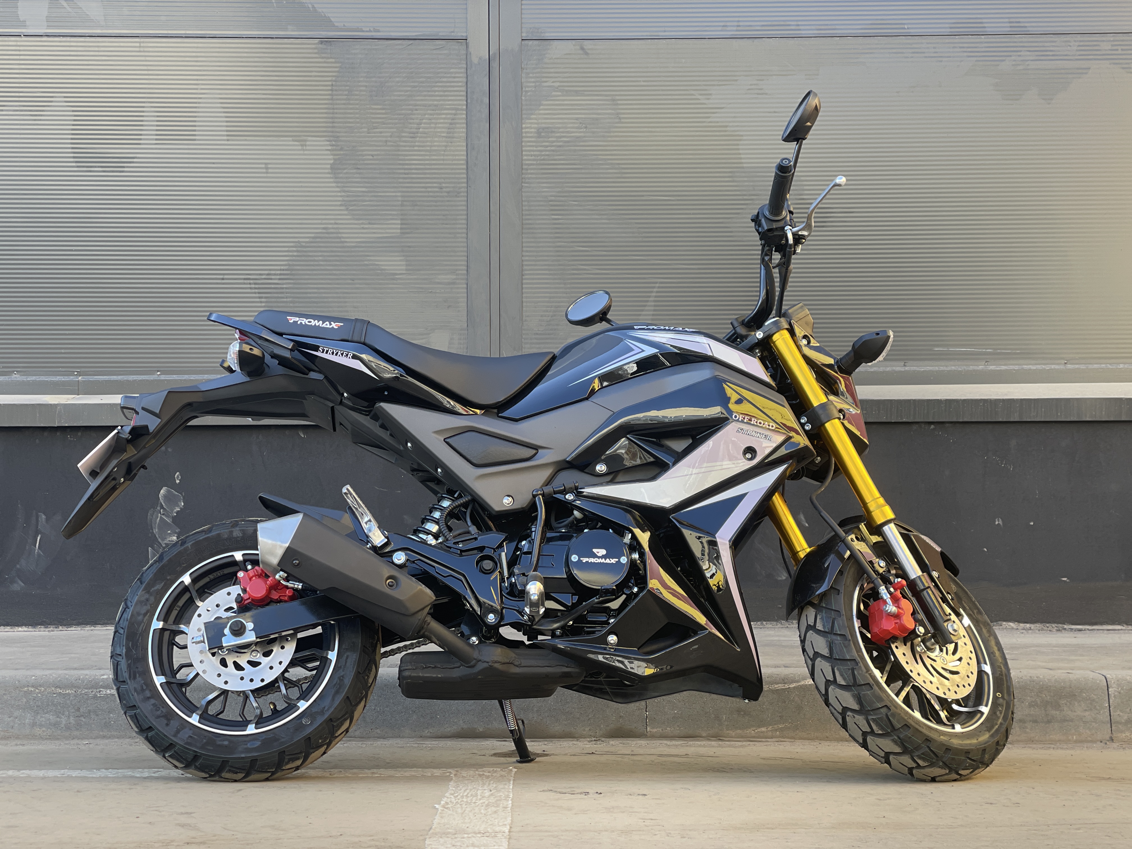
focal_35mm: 52
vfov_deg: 28.0
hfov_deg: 36.8
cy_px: 424
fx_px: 1700
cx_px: 566
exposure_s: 1/122
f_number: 2
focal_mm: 6
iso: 32
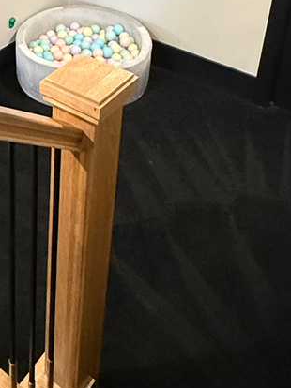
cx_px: 14
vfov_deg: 33.8
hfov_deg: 26.8
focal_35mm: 52
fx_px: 583
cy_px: 4
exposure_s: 1/60
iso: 800
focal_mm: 2.22
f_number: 2.2
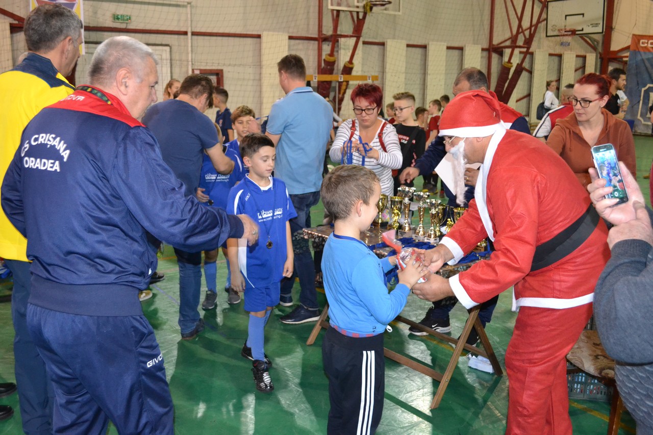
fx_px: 598
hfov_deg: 57.2
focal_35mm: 33
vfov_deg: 40.0
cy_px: 218
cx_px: 326
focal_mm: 22
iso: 2500
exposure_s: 1/60
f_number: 4
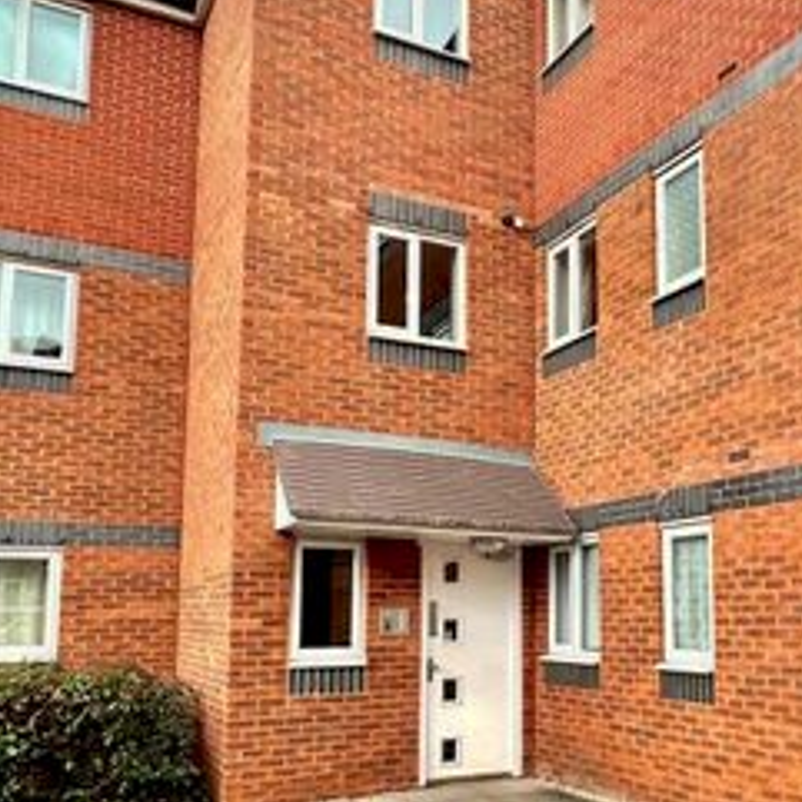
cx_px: 576
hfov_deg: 44.9
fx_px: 944
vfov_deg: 45.6
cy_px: 507
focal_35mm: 36
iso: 40
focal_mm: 2.22
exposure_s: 1/283
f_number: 2.2
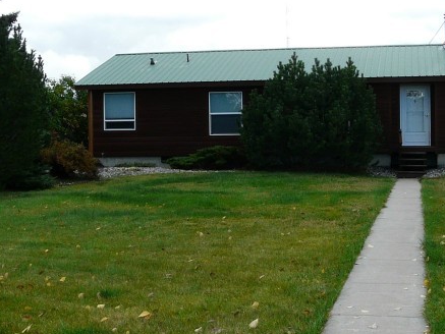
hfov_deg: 28.5
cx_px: 260
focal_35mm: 68
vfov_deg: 21.6
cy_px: 143
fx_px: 874
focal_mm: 4.7
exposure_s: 1/250
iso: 100
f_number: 5.6
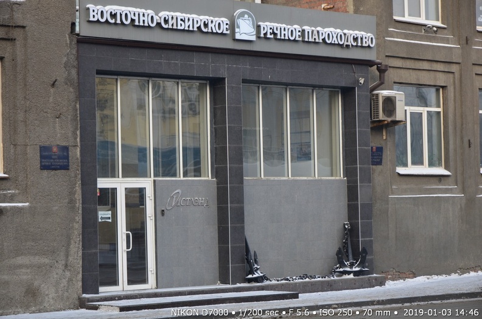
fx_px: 1402
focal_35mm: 105
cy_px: 160
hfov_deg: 19.5
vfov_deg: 13.0
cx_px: 241
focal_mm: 70
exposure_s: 1/200
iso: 250
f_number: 5.6
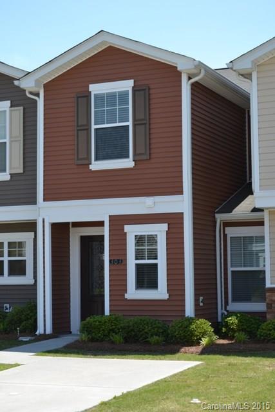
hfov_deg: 18.9
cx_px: 138
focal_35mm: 72
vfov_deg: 28.1
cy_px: 206
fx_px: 824
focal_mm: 48
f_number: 7.1
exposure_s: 1/200
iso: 100
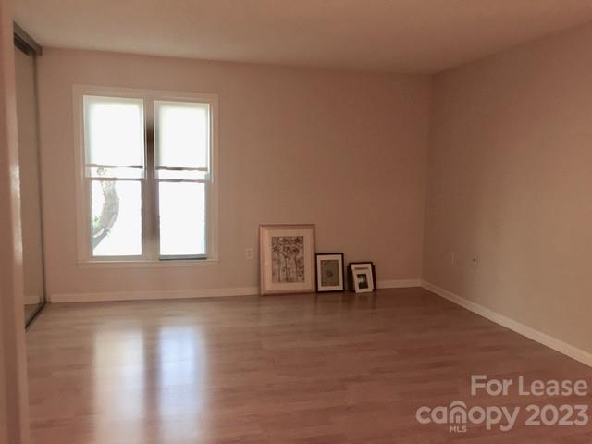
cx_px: 296
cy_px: 222
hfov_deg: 61.7
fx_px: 496
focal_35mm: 29
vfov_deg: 48.2
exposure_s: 1/30
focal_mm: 4.15
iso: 100
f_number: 2.2
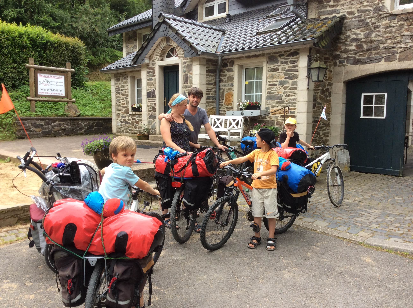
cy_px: 154
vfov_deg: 44.1
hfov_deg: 56.9
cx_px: 206
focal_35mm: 32
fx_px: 381
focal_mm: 3.3
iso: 32
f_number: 2.4
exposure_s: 1/278
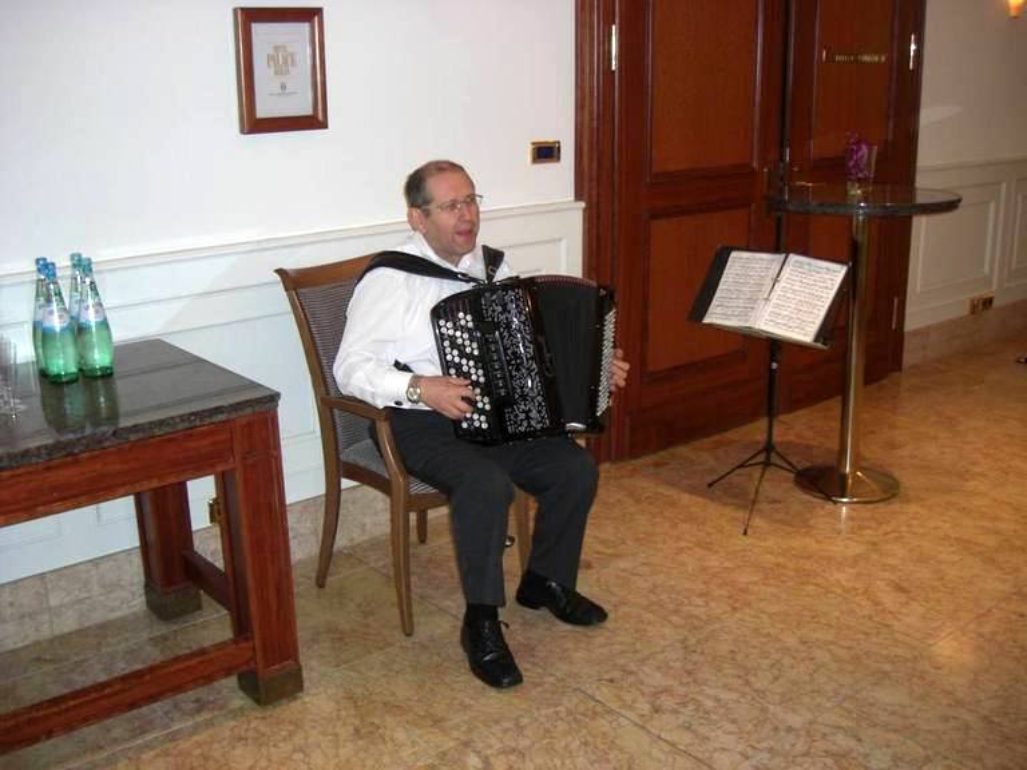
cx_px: 514
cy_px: 385
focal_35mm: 38
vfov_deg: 37.7
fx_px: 1127
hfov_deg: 49.0
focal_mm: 7.9
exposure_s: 1/60
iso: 200
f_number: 2.8
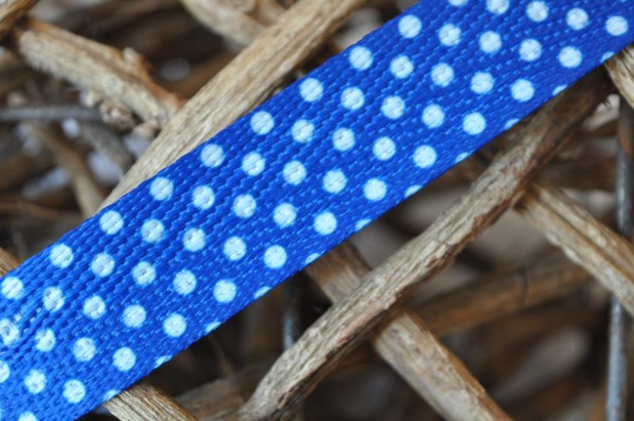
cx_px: 317
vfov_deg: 16.5
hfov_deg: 24.7
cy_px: 210
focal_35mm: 82
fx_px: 1451
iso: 800
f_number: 5.6
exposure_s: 1/50
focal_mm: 55
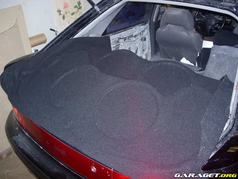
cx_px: 119
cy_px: 90
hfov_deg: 49.0
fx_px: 261
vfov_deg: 37.7
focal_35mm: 38
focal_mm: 7.8
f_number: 2.8
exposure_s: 1/102
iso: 125
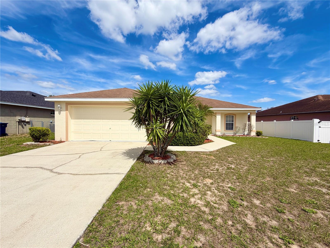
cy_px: 124
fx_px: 133
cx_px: 165
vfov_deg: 85.7
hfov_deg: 102.1
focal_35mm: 14
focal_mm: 2.22
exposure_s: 1/1534
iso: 20
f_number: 2.2
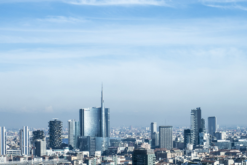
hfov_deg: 22.7
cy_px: 113
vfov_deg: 15.3
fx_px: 611
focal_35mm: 89
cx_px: 169
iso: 640
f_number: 8
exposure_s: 1/320
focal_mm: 46
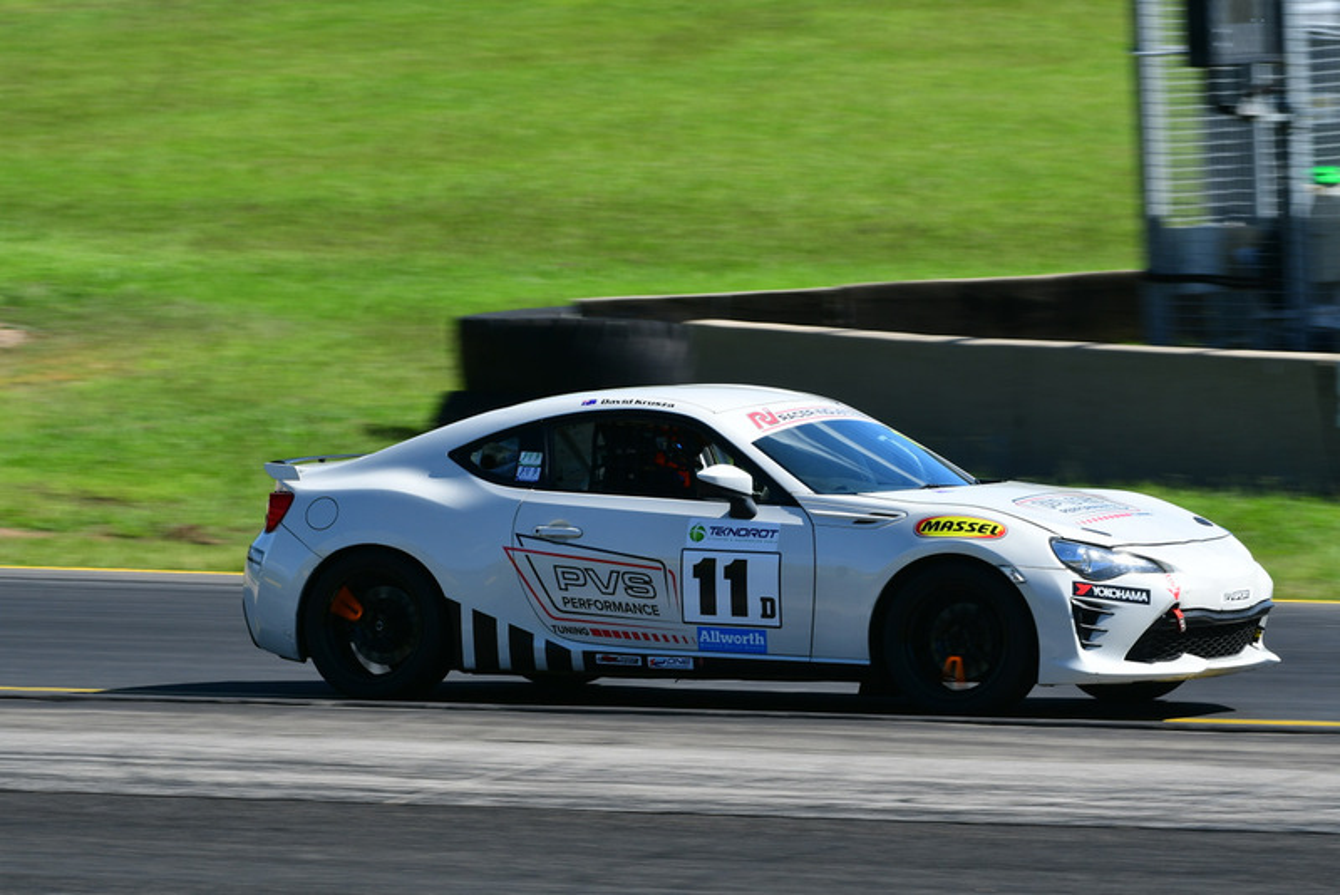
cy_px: 448
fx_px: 11170
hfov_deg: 6.9
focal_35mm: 300
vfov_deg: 4.6
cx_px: 670
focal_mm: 200
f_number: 11
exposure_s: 1/250
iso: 200
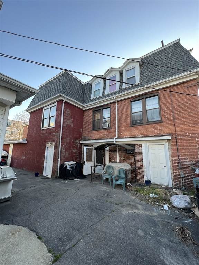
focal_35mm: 13
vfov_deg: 106.2
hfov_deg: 89.9
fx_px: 100
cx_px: 100
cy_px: 132
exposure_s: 1/99
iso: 50
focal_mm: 1.57
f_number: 1.8
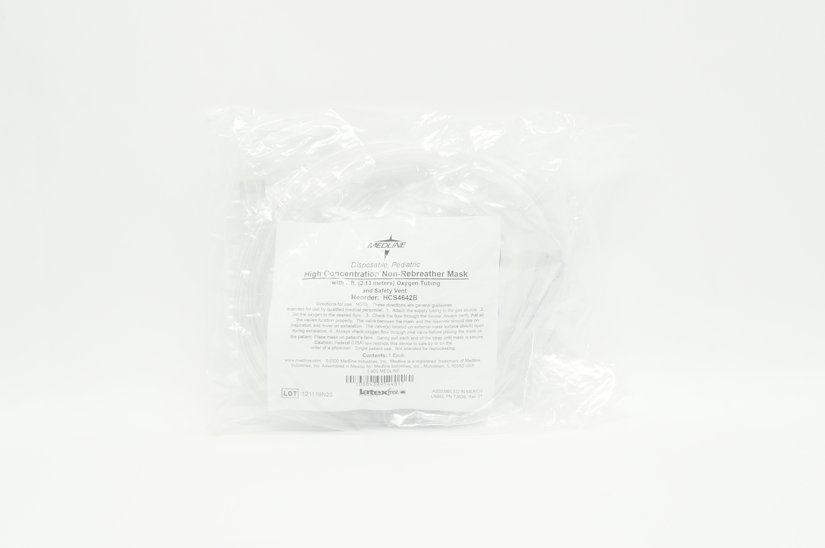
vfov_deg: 22.6
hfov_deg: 33.4
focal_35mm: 60
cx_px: 412
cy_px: 274
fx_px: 1374
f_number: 9
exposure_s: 1/25
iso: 400
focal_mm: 40
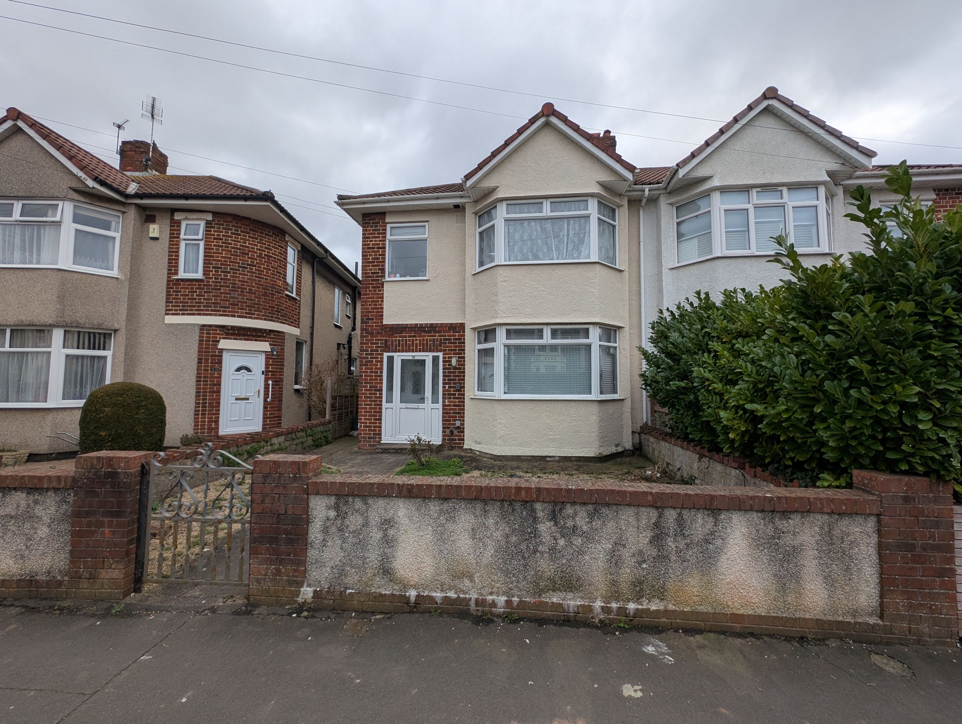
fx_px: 334
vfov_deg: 94.6
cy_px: 362
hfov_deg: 110.5
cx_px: 481
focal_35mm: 12
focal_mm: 2.23
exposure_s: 1/1209
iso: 45
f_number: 1.95
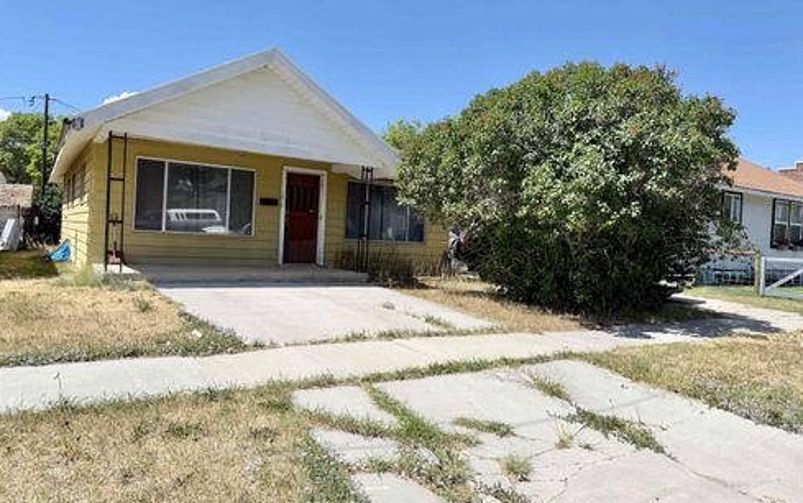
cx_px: 401
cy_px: 241
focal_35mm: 26
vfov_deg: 47.6
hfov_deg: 70.4
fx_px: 569
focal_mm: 6.76
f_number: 1.78
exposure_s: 1/6173
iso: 80
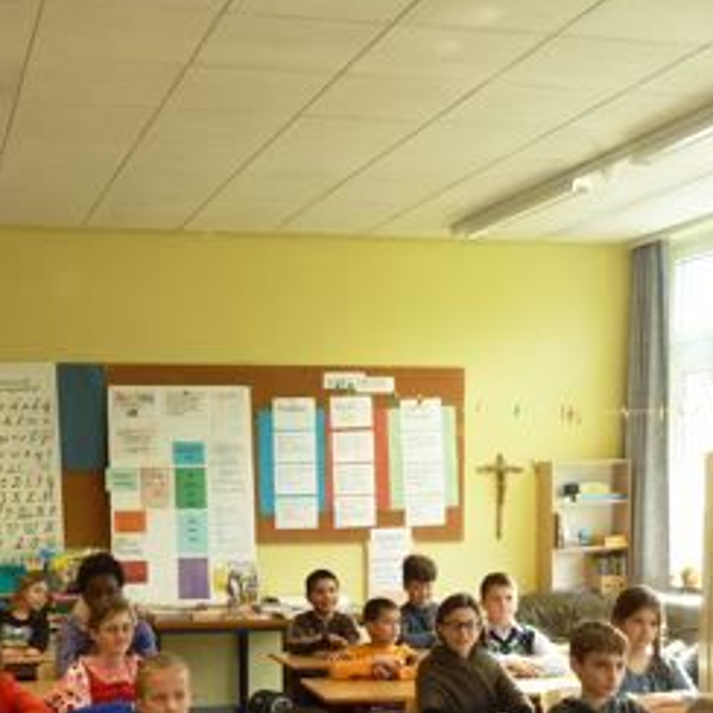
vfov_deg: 28.6
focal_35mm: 58
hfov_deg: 29.2
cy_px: 622
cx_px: 207
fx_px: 1352
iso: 125
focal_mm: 4.1
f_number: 3.3
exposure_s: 1/30
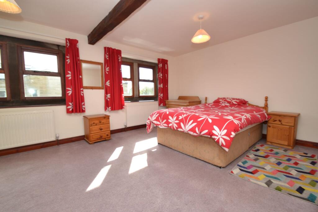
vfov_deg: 77.3
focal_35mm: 15
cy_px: 106
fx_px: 133
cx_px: 159
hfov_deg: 100.4
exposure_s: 1/125
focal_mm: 10
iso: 280
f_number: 5.6
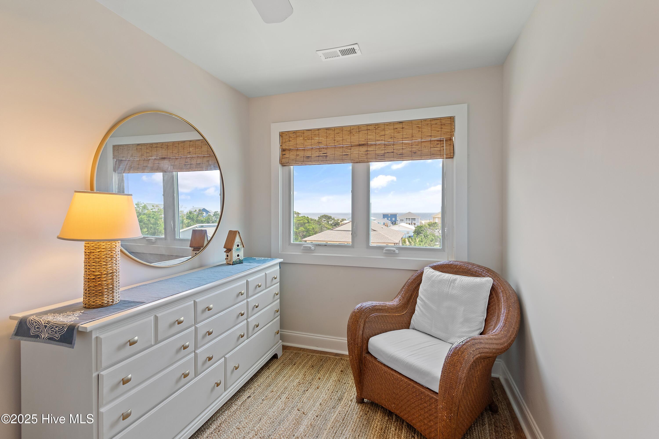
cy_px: 220
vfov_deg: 77.3
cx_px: 330
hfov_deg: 100.4
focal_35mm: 15
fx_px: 275
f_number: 4.5
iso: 100
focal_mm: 10
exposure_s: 1/13
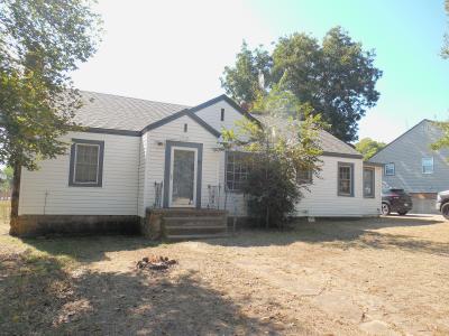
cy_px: 168
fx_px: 324
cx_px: 224
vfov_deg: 54.9
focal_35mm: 25
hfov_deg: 69.4
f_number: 3.3
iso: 125
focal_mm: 4.5
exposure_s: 1/500
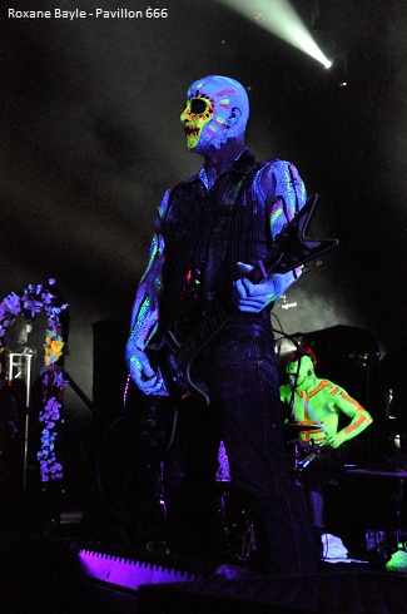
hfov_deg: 23.7
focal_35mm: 57
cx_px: 204
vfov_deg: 35.1
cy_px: 307
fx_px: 970
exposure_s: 1/50
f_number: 4.5
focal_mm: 38
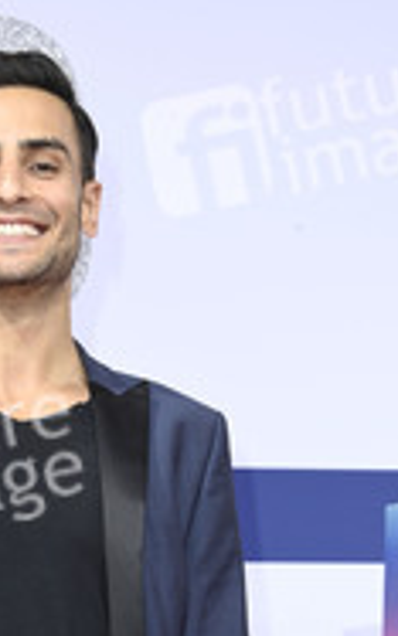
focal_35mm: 122
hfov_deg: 10.7
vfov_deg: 16.7
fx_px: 2116
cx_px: 7
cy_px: 646
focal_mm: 56
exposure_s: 1/200
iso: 1000
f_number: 5.6
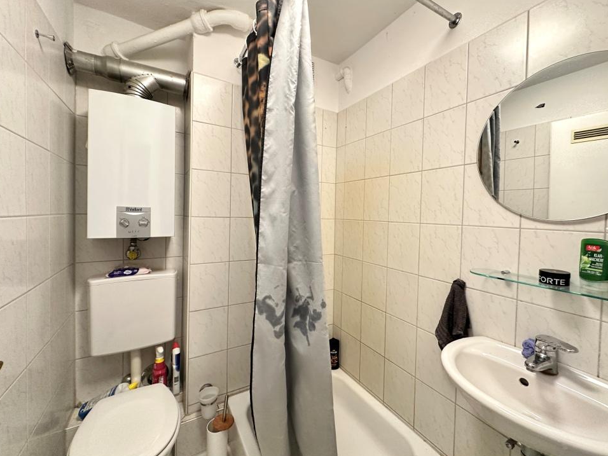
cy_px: 220
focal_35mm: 15
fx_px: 263
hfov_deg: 98.1
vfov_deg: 81.7
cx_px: 317
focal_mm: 2.22
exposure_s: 1/50
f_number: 2.2
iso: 250
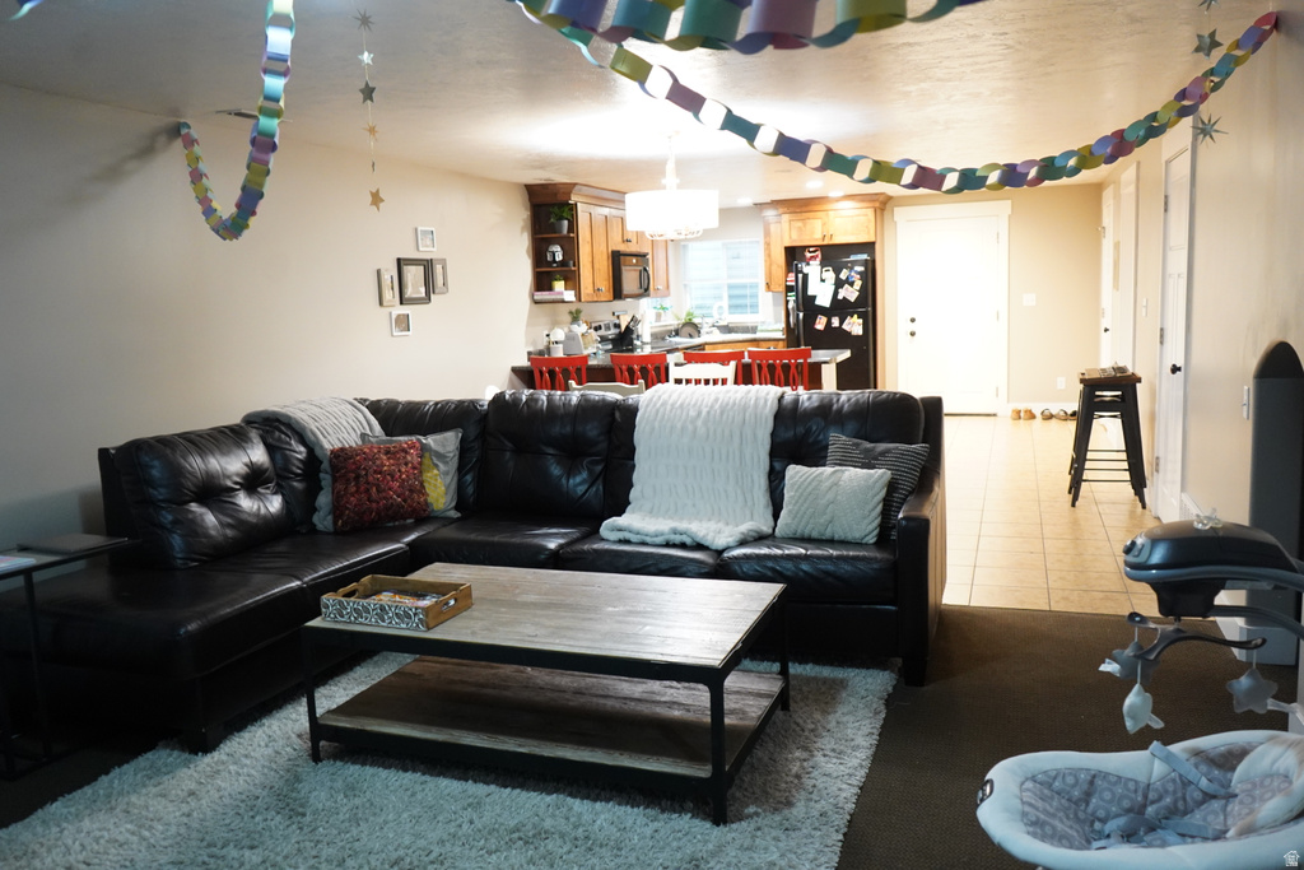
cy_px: 435
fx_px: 1014
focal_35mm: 28
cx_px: 652
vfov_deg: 46.4
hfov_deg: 65.5
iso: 4000
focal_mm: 28
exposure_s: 1/40
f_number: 3.5
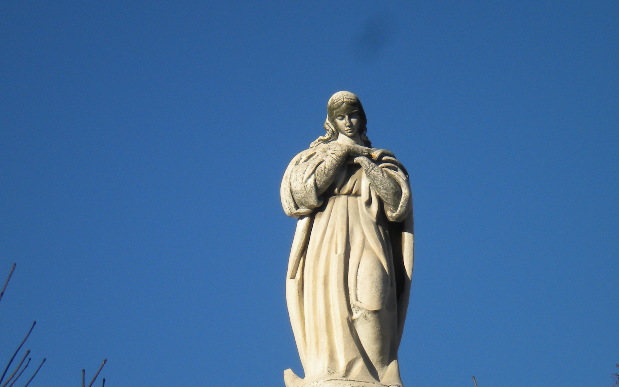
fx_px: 2514
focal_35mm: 149
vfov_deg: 8.8
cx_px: 309
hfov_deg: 14.0
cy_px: 218
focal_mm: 18.9
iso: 80
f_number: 8.5
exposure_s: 1/226
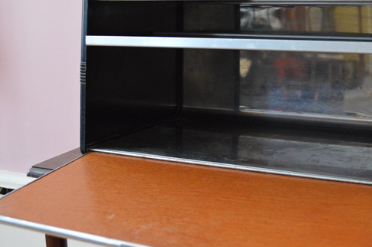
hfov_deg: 38.2
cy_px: 109
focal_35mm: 52
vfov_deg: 25.9
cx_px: 213
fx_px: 537
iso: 3200
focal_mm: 24
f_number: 4
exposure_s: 1/25
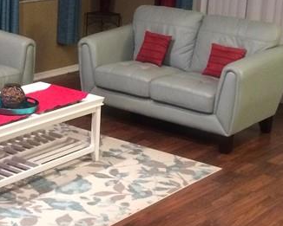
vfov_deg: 17.3
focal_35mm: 89
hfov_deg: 21.4
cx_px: 82
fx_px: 746
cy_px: 95
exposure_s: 1/17
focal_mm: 4.15
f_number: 2.2
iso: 320
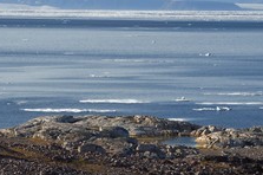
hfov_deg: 7.3
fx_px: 2064
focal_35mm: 283
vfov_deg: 4.8
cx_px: 66
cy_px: 61
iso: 200
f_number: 14
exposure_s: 1/250
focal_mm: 150
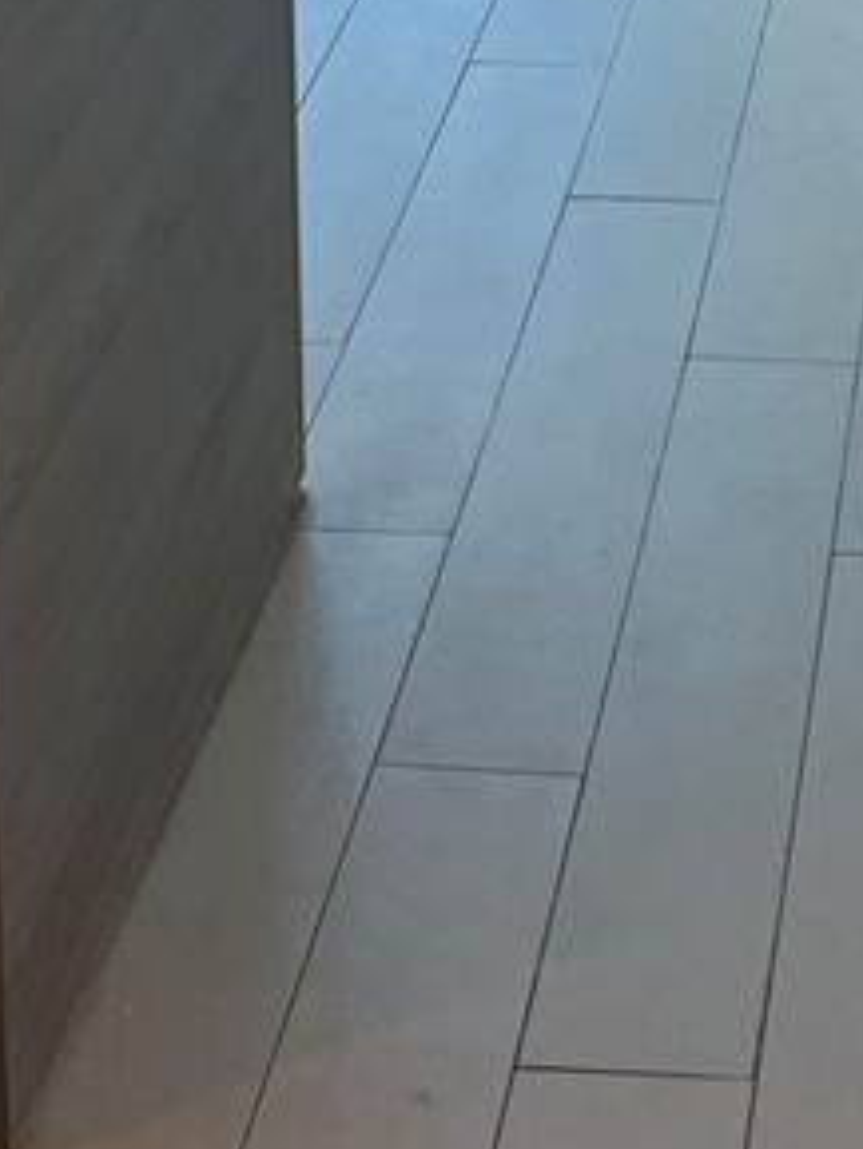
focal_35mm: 108
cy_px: -696
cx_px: 744
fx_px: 3587
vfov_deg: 16.2
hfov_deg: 13.6
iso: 40
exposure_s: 1/280
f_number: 1.5
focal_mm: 5.7
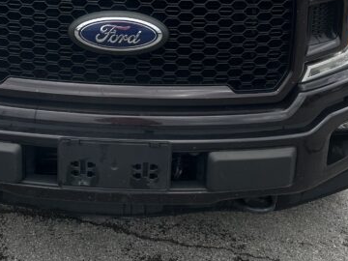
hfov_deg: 26.1
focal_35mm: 74
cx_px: 96
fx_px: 744
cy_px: -46
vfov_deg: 18.9
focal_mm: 5.7
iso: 50
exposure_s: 1/2165
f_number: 1.5
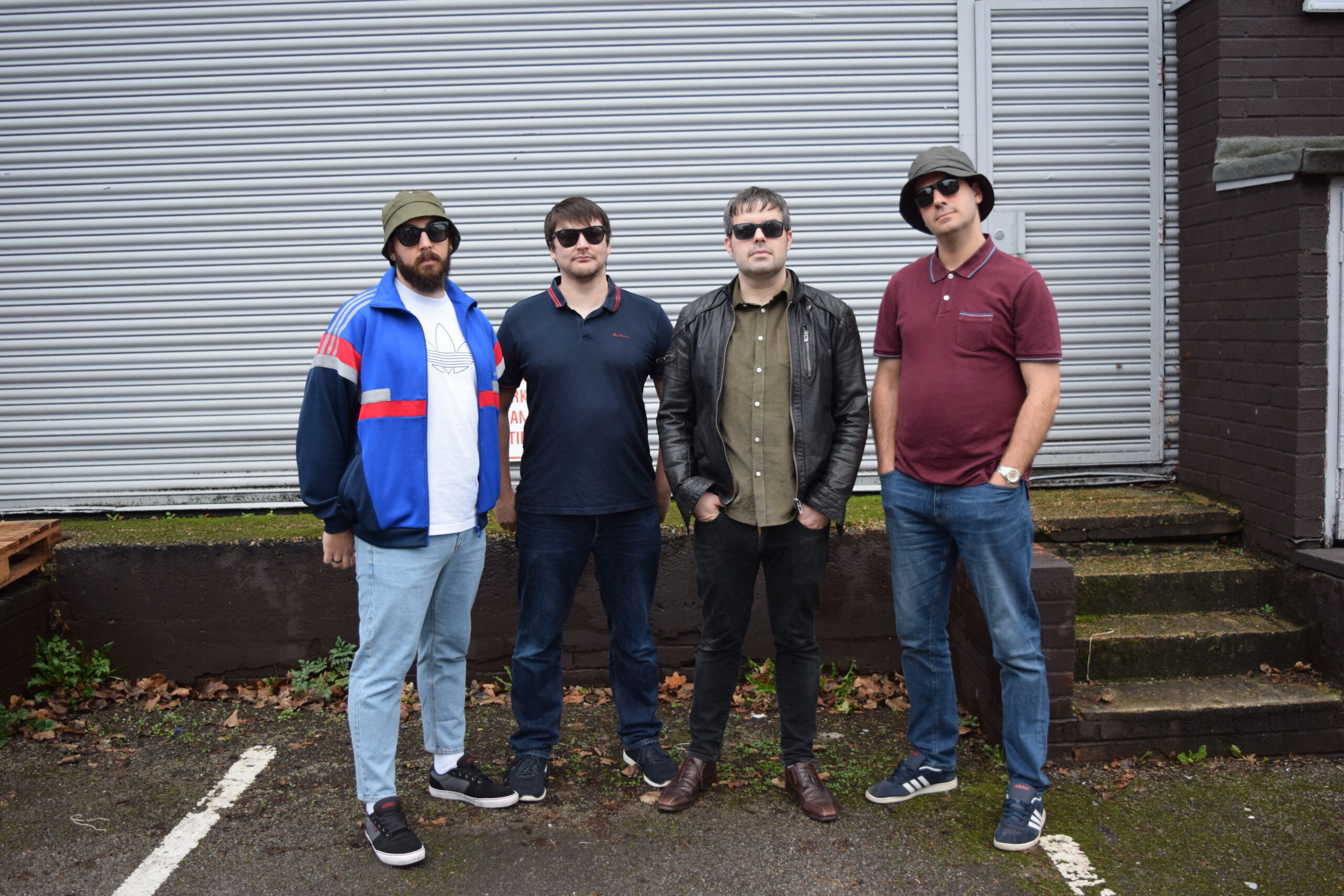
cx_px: 672
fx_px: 1344
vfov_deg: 36.9
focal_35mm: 36
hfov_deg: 53.1
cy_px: 448
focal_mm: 24
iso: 1000
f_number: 4
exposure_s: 1/60
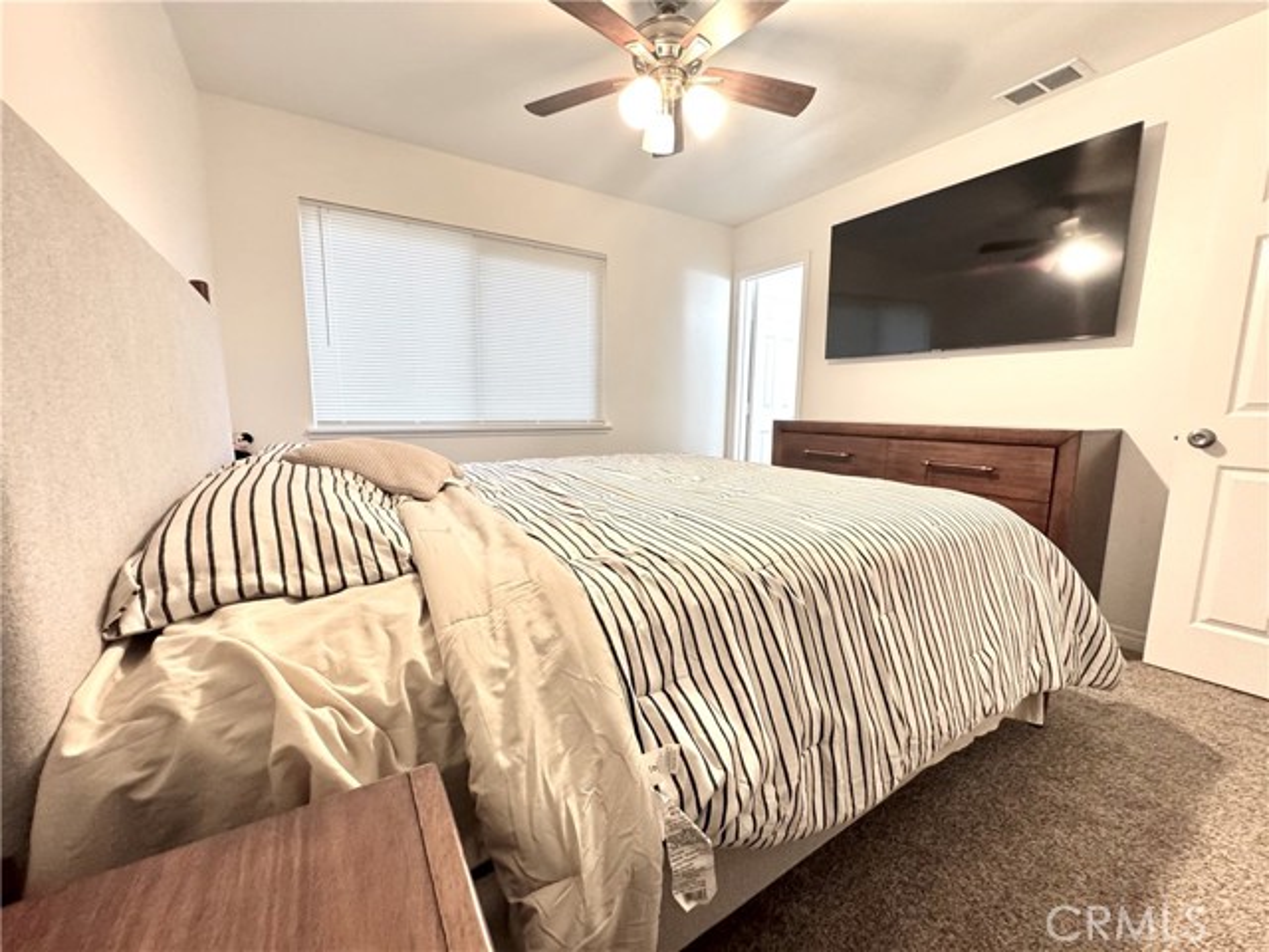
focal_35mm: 14
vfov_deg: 85.7
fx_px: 513
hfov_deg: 102.1
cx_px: 634
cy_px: 476
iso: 640
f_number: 2.2
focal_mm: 2.22
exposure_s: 1/60
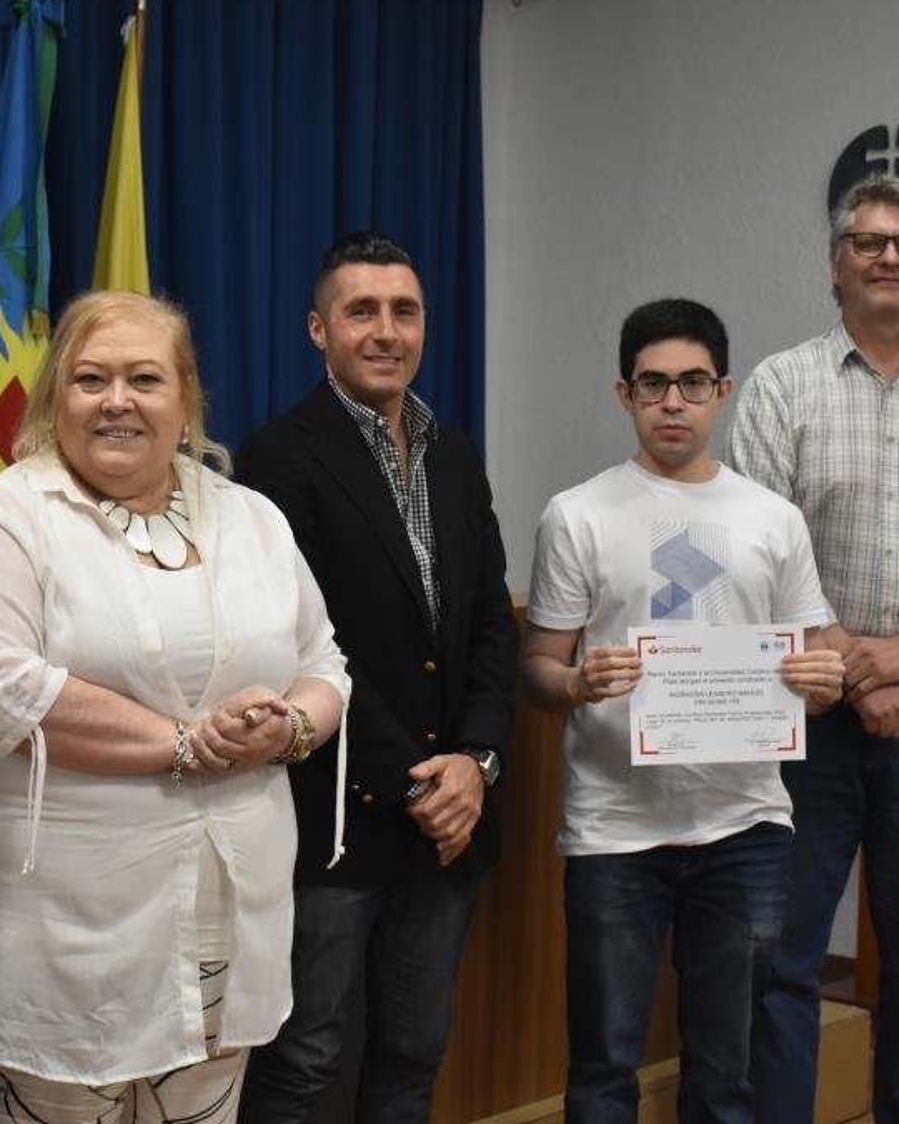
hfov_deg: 20.5
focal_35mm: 75
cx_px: 356
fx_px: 2485
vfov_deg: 25.5
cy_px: 560
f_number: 5.6
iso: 1600
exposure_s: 1/125
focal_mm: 35
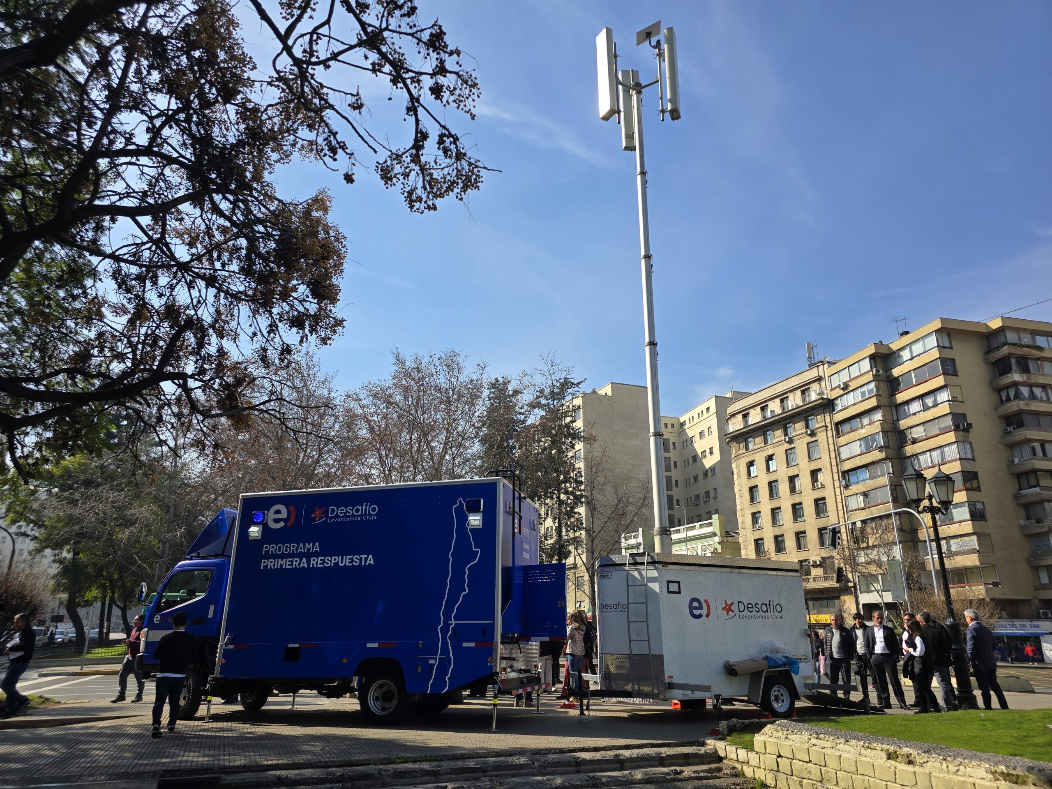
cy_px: 394
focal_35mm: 23
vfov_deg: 58.9
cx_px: 526
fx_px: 699
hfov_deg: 73.9
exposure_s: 1/643
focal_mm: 6.3
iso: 12
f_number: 1.7
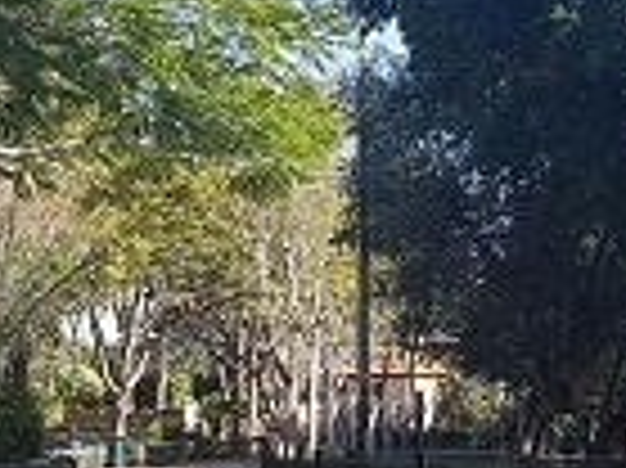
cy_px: 387
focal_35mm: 113
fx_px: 2042
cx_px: 327
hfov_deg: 17.4
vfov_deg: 13.0
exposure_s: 1/854
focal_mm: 4.3
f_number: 1.7
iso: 40
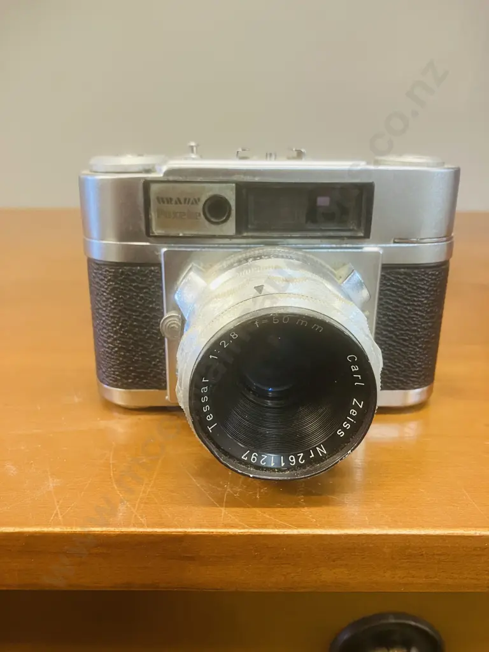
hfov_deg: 49.7
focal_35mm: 28
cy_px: 326
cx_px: 244
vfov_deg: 63.4
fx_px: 527
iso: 320
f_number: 1.8
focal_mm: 3.99
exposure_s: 1/50
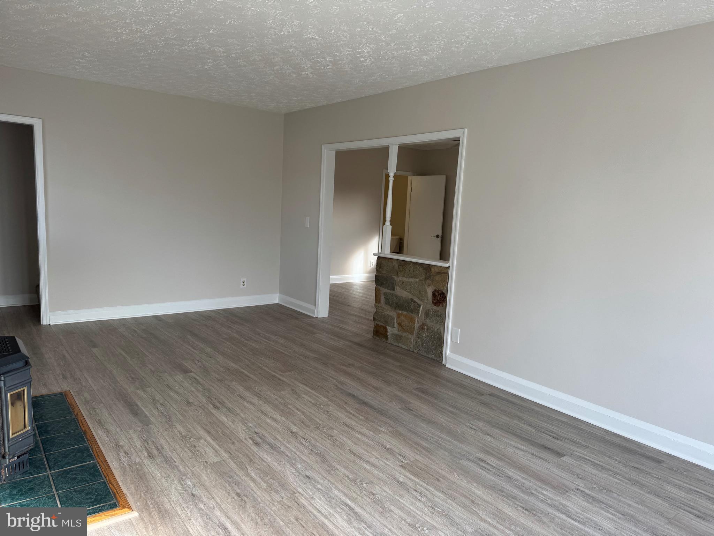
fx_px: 495
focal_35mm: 24
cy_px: 268
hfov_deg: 71.6
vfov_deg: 56.8
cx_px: 357
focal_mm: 6.76
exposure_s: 1/123
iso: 50
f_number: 1.78
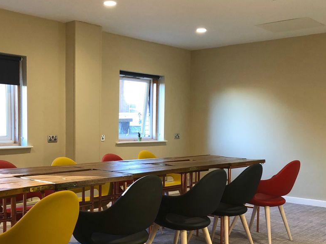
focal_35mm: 46
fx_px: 433
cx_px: 112
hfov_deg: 40.8
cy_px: 147
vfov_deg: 31.4
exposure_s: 1/27
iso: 40
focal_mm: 3.99
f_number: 1.8
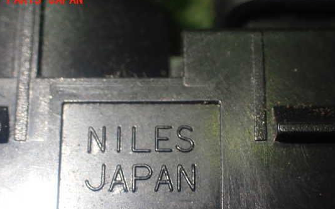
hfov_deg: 25.8
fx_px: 730
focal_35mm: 80
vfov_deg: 16.3
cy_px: 133
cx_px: 157
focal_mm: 11.88
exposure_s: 1/60
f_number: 3.8
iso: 500
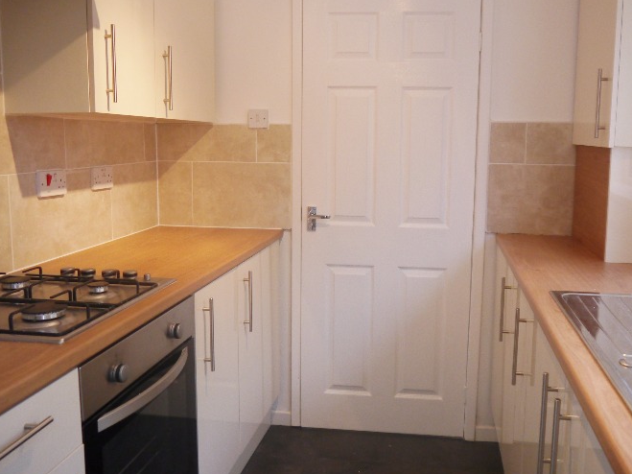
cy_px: 207
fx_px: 621
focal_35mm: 34
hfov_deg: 53.9
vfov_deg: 41.7
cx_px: 350
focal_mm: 14
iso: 640
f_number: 3.5
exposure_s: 1/60
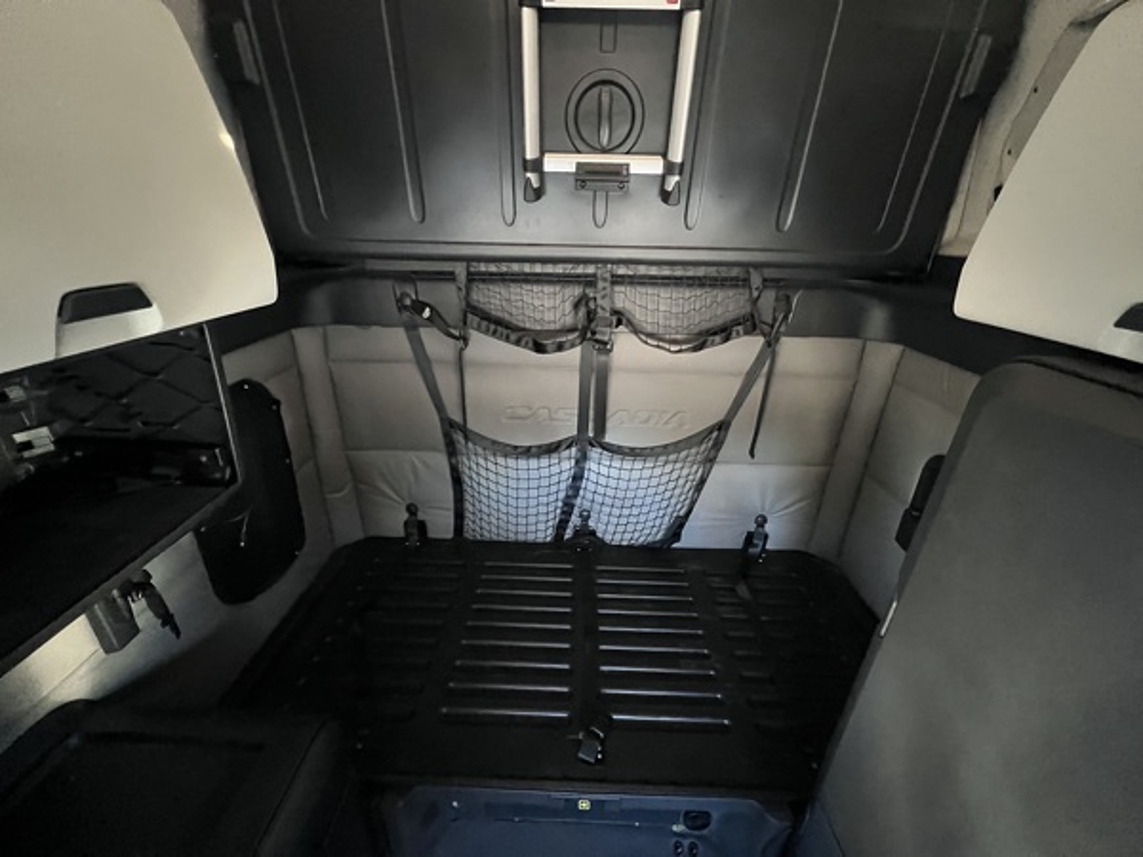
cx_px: 572
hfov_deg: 106.2
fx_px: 429
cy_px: 428
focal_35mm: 13
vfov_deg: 89.9
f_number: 1.8
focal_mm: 1.57
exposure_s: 1/32
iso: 1250
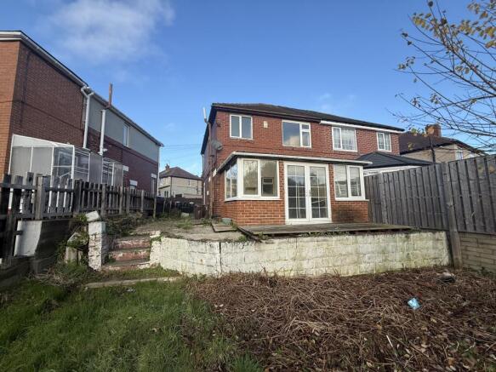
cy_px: 186
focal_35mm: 14
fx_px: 201
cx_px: 248
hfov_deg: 102.1
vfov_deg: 85.7
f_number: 2.2
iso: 50
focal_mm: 2.22
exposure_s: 1/820
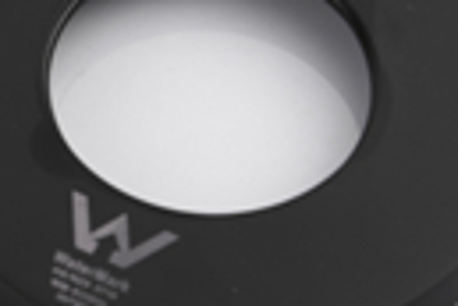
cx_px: -163
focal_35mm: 262
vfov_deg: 5.2
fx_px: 3333
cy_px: 28
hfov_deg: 7.8
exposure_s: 1/160
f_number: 9
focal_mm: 45
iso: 64
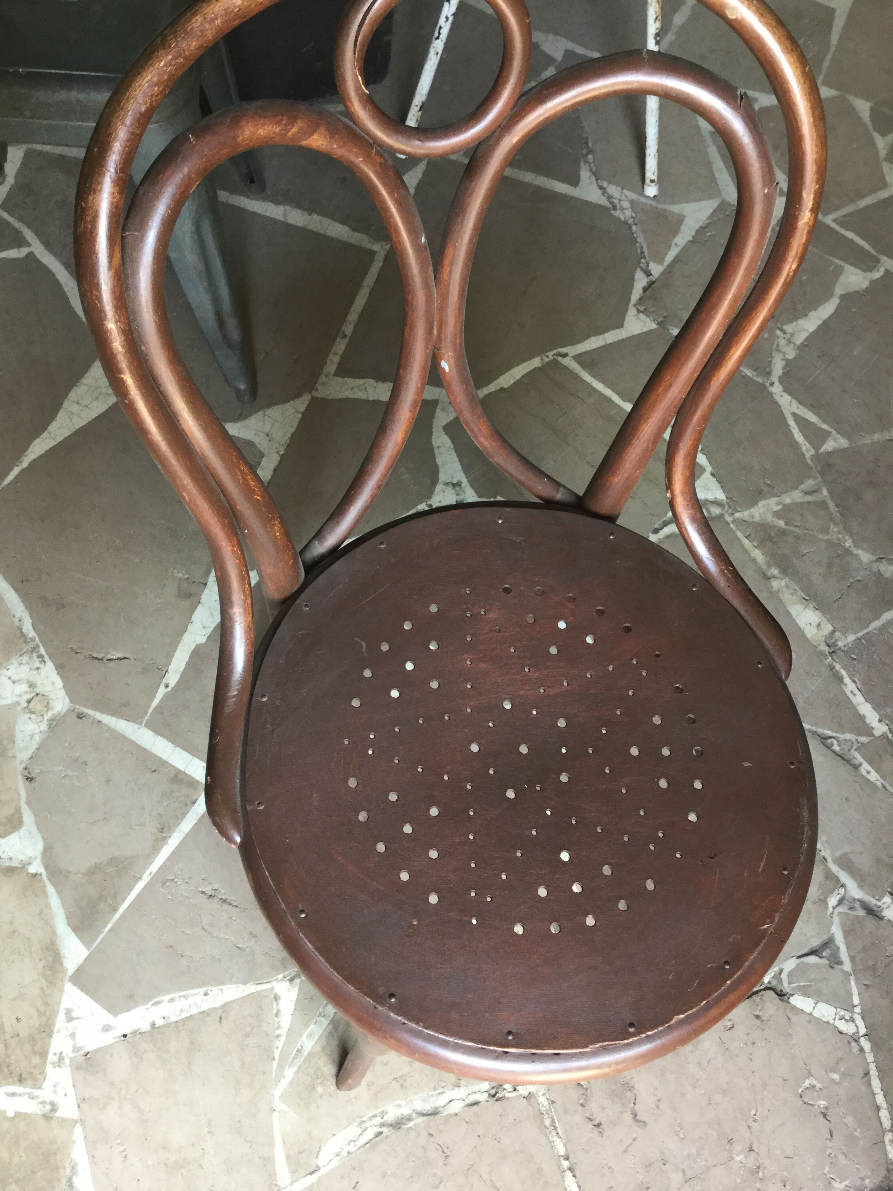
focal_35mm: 31
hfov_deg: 45.4
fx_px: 1066
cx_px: 446
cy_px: 596
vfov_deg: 58.4
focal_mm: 3.3
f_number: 2.4
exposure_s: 1/33
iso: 80
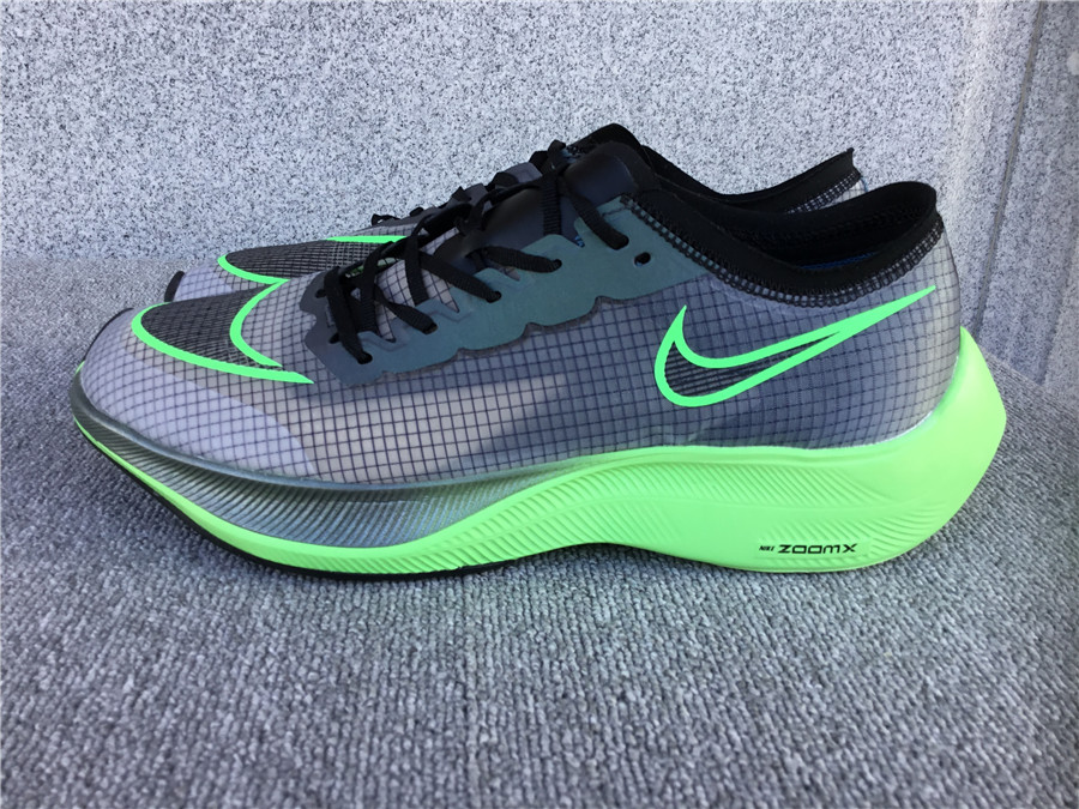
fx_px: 966
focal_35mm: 31
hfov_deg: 58.4
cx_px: 540
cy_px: 404
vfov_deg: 45.4
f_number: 2.4
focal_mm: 3.3
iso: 25
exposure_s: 1/105
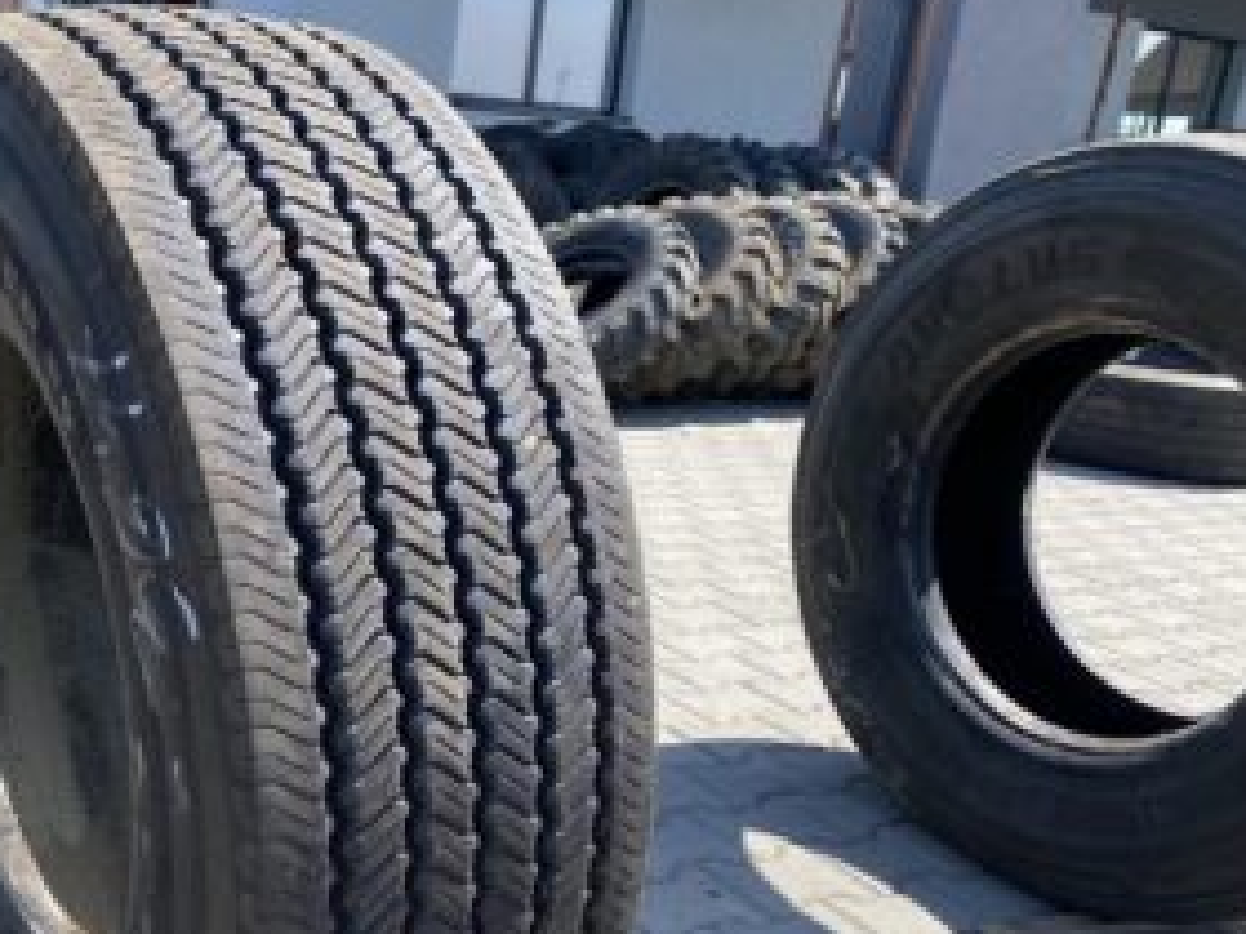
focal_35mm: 40
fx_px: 1440
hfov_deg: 45.1
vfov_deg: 35.6
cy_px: 616
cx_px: 303
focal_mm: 4.25
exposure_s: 1/1043
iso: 32
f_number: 1.8
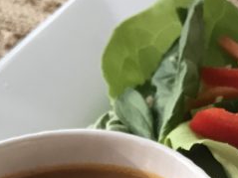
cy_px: 307
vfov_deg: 10.3
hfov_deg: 14.3
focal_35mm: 137
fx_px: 941
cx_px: 205
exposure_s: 1/30
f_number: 1.8
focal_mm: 3.99
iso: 40
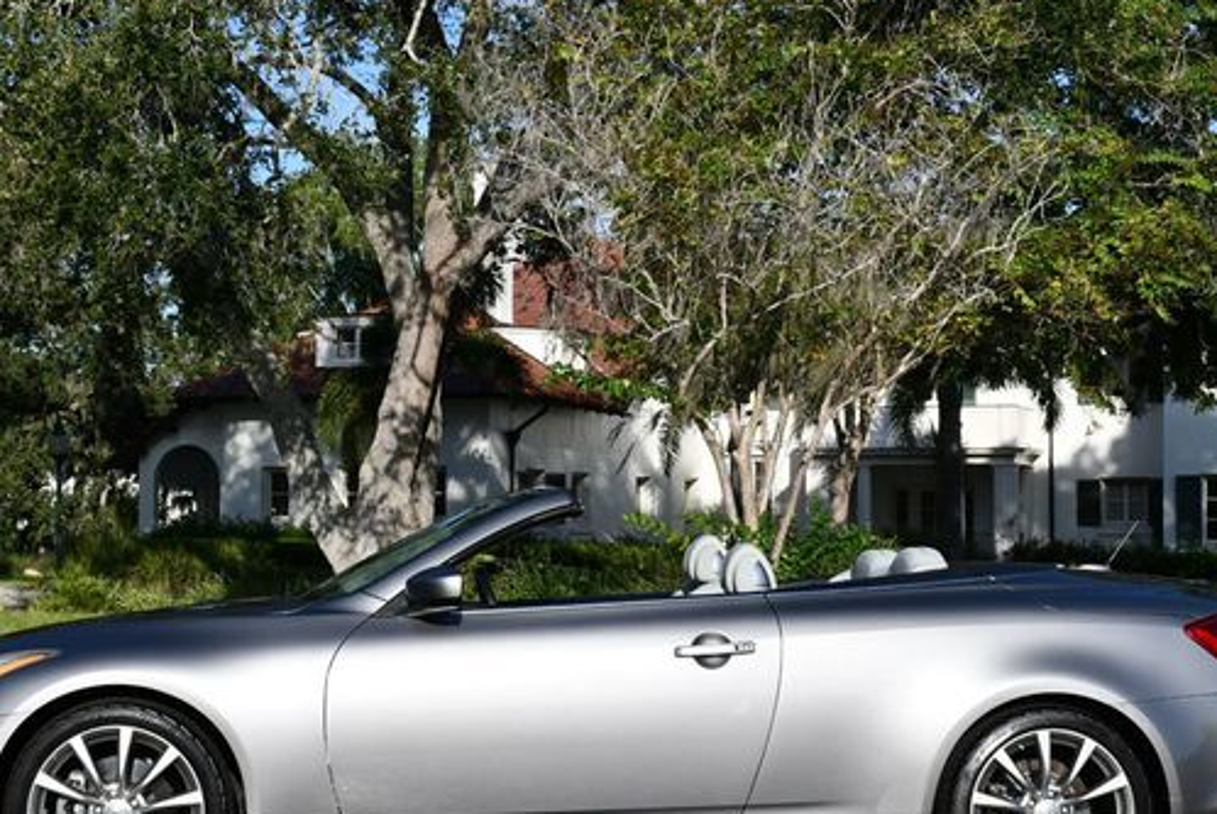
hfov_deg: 28.0
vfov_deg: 18.9
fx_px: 2436
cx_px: 584
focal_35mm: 72
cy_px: 489
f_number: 9
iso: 100
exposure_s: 1/320
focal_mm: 28
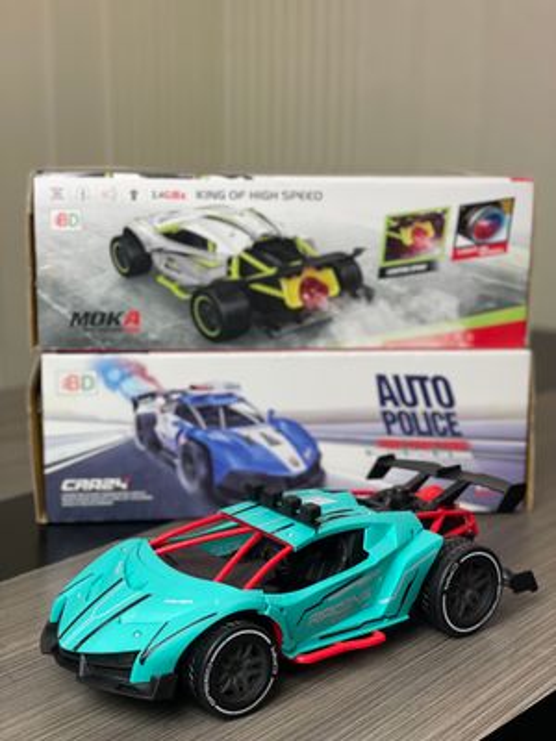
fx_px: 1114
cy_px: 370
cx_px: 278
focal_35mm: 52
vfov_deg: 36.8
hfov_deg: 28.0
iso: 100
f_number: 2
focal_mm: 6
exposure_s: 1/122
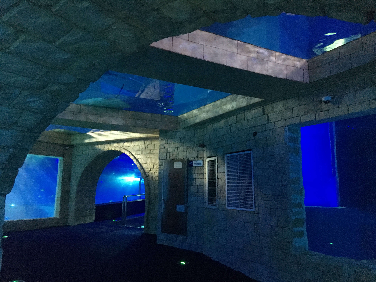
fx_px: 315
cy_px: 141
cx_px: 188
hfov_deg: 61.7
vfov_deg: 48.2
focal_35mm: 29
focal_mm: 4.15
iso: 800
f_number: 2.2
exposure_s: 1/17
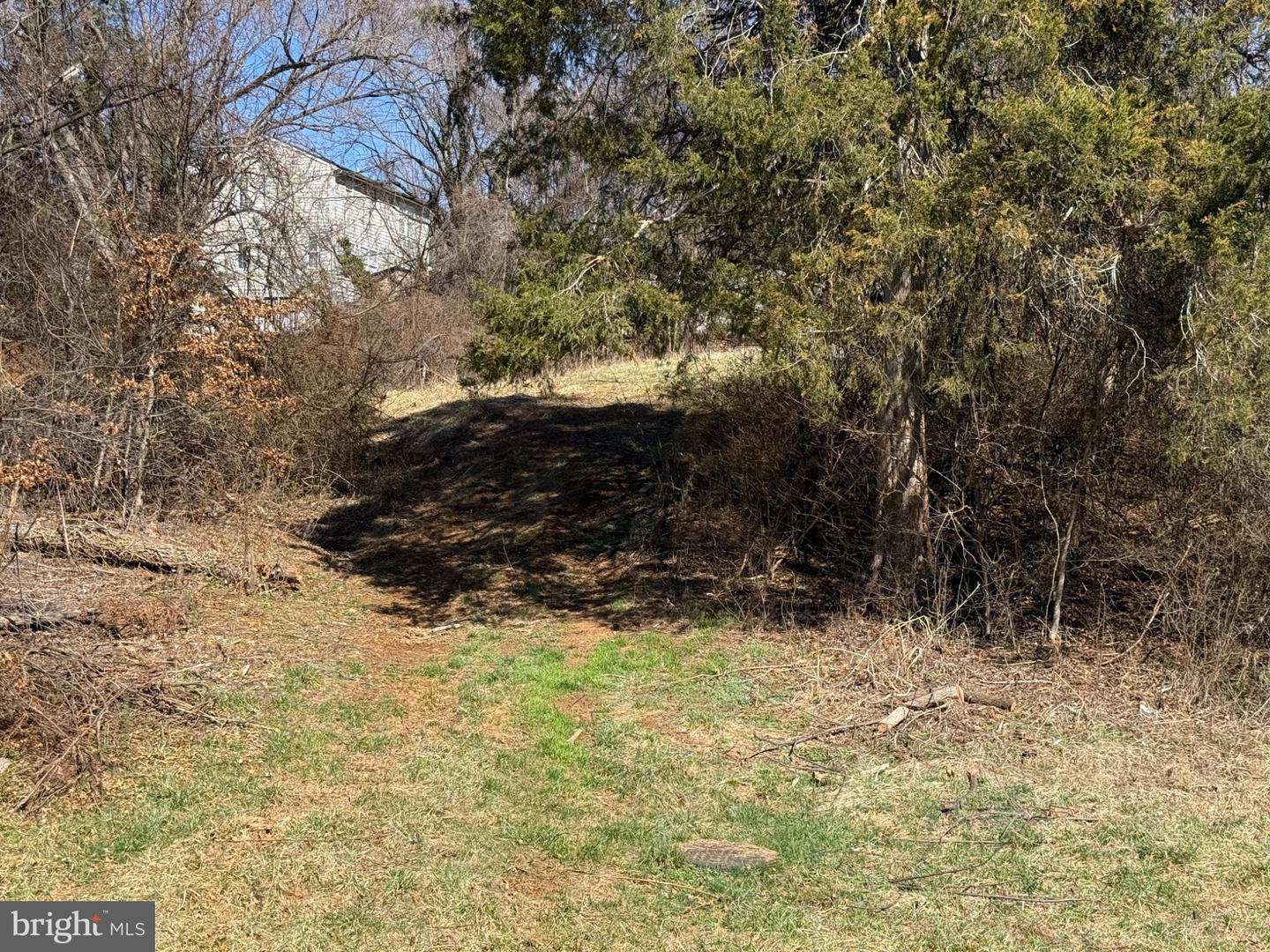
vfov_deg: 30.3
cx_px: 635
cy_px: 476
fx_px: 1761
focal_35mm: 48
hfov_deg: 39.7
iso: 100
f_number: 1.78
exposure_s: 1/3378
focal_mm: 6.76
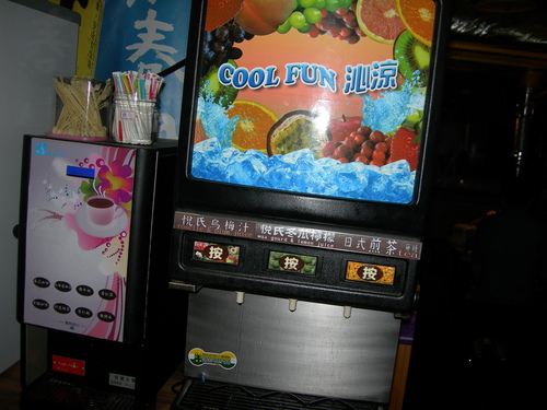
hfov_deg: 49.0
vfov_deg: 37.7
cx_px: 274
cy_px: 205
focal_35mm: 38
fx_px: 600
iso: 50
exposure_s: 1/60.1
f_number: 2.8
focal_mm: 7.8
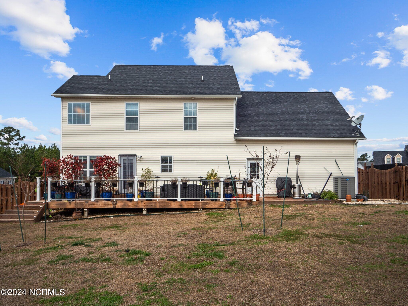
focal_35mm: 28
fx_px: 330
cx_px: 204
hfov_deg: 63.4
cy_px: 153
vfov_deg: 49.7
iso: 200
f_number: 4.5
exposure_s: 1/1600
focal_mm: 14
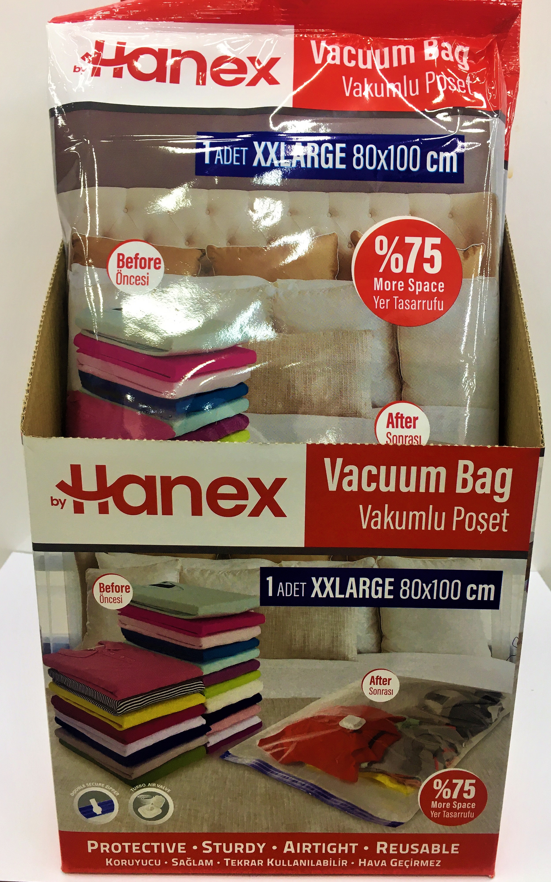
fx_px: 745
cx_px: 312
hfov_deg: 40.5
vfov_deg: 61.2
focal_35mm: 31
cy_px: 439
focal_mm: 4.15
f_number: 2.2
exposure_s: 1/33
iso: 25
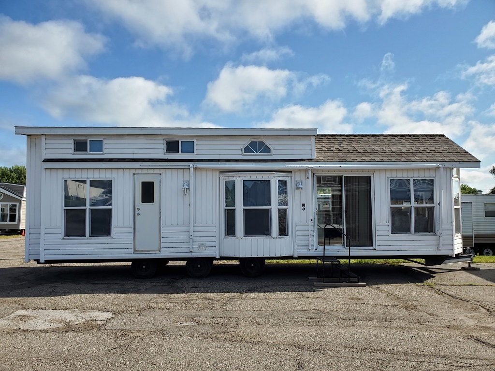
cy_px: 186
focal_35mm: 26
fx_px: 372
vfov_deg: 53.1
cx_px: 248
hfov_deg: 67.3
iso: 50
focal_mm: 4.3
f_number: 2.4
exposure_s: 1/1402
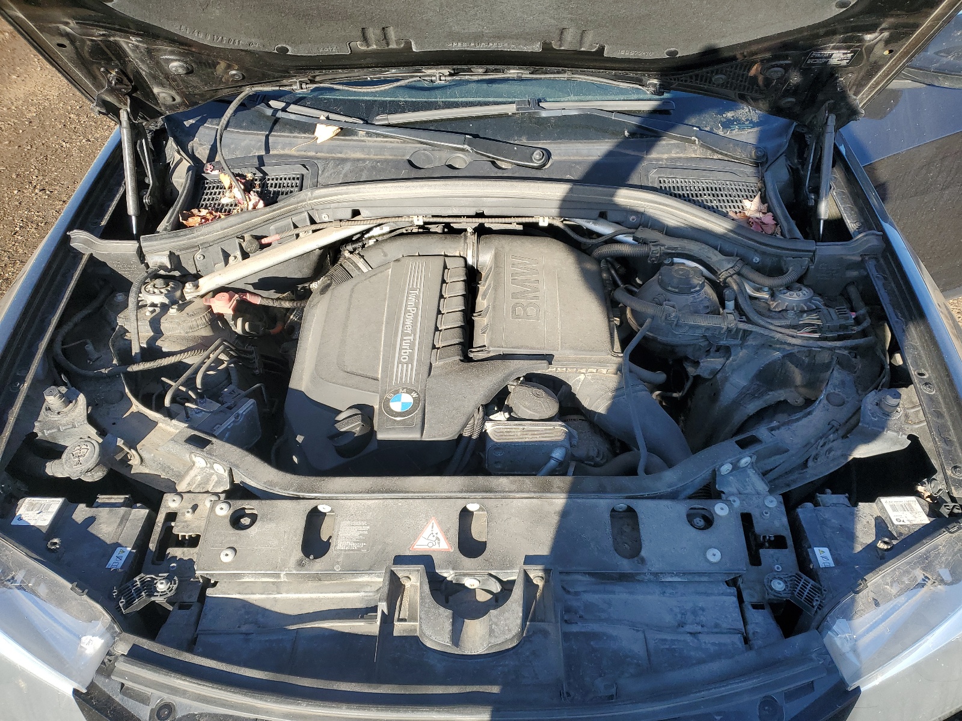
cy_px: 360
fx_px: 723
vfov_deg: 53.1
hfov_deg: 67.3
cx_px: 481
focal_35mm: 26
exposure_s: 1/1000
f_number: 1.5
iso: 50
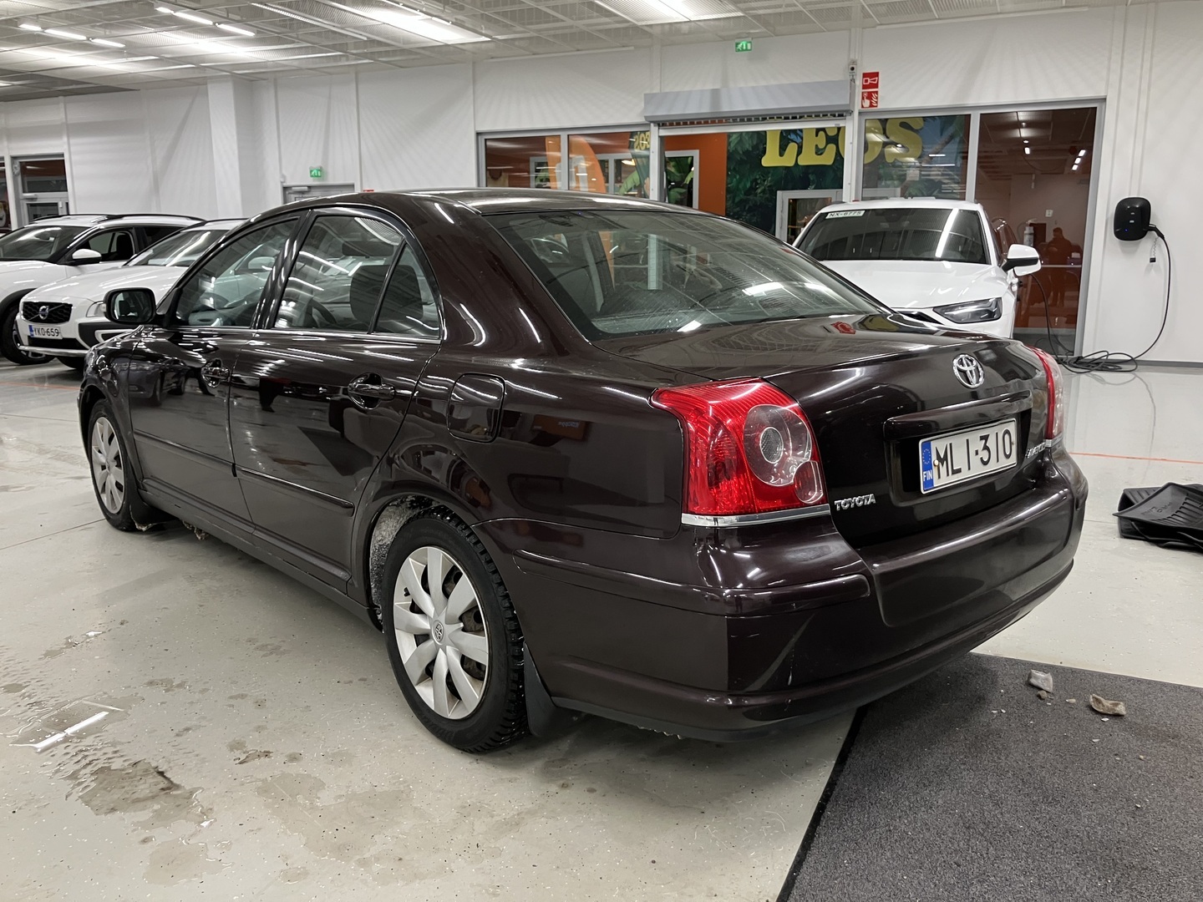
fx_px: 973
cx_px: 602
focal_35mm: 28
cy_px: 451
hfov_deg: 63.4
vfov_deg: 49.7
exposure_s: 1/50
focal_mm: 3.99
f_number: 1.8
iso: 100
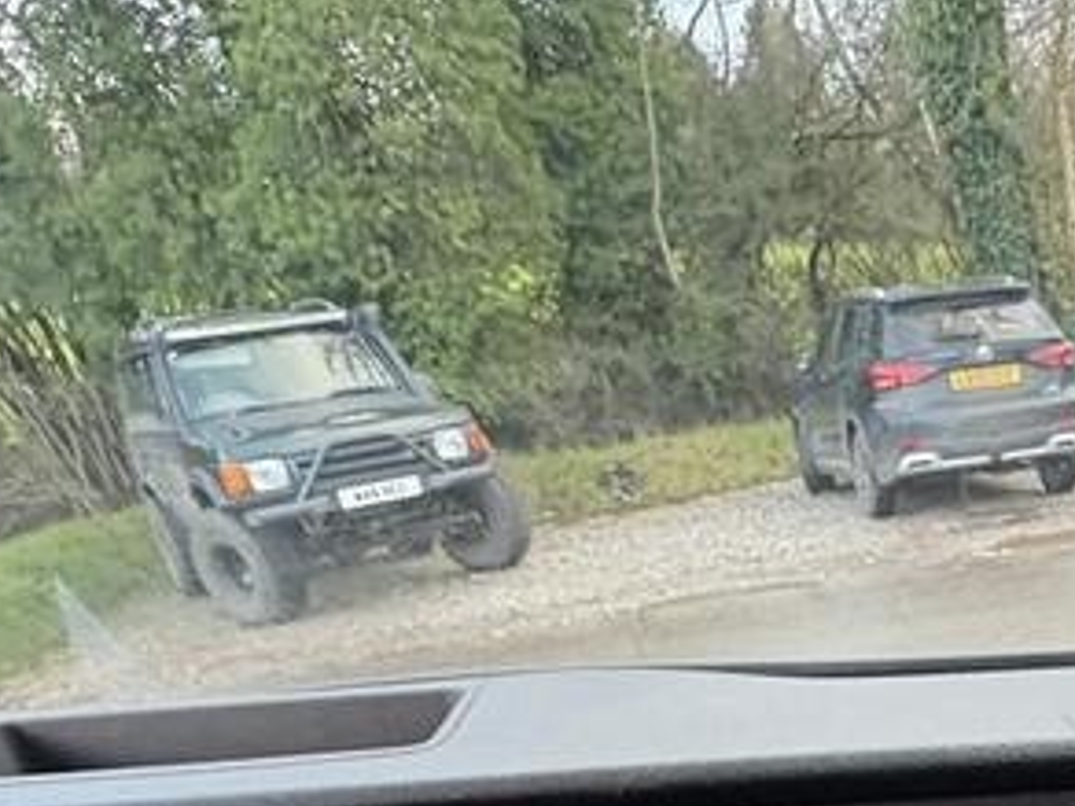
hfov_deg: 39.1
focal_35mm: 43
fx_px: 1335
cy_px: 1038
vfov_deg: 28.0
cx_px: 1060
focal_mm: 2.22
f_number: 2.2
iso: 320
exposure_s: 1/60
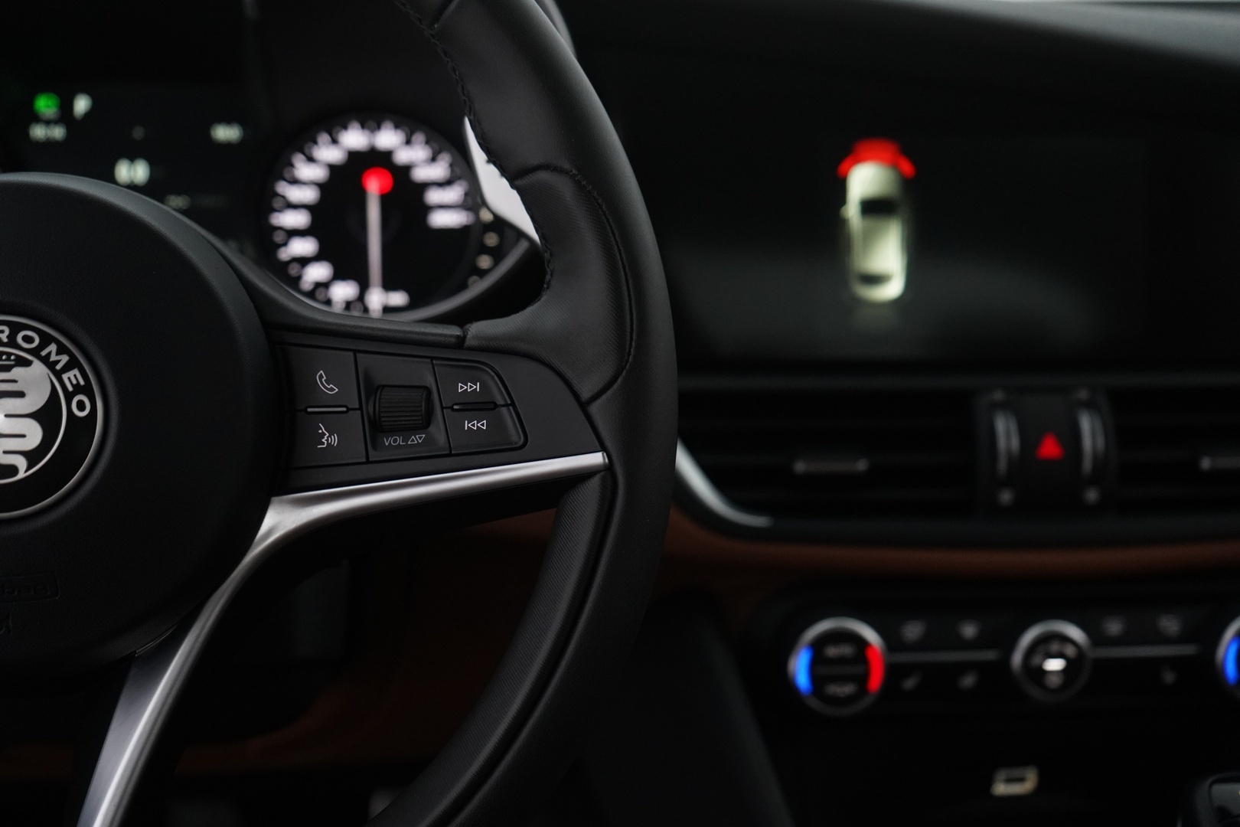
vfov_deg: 29.2
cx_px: 620
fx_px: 1584
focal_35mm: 46
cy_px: 414
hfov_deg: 42.7
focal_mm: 46
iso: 4000
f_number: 4.5
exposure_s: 1/60
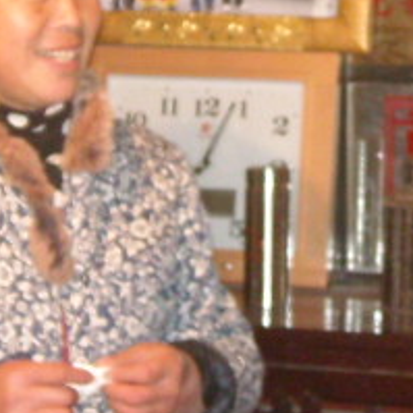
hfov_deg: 10.9
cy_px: 127
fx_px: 2146
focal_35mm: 159
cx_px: 428
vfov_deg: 11.0
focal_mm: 5.7
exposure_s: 1/60
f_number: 2.8
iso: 400
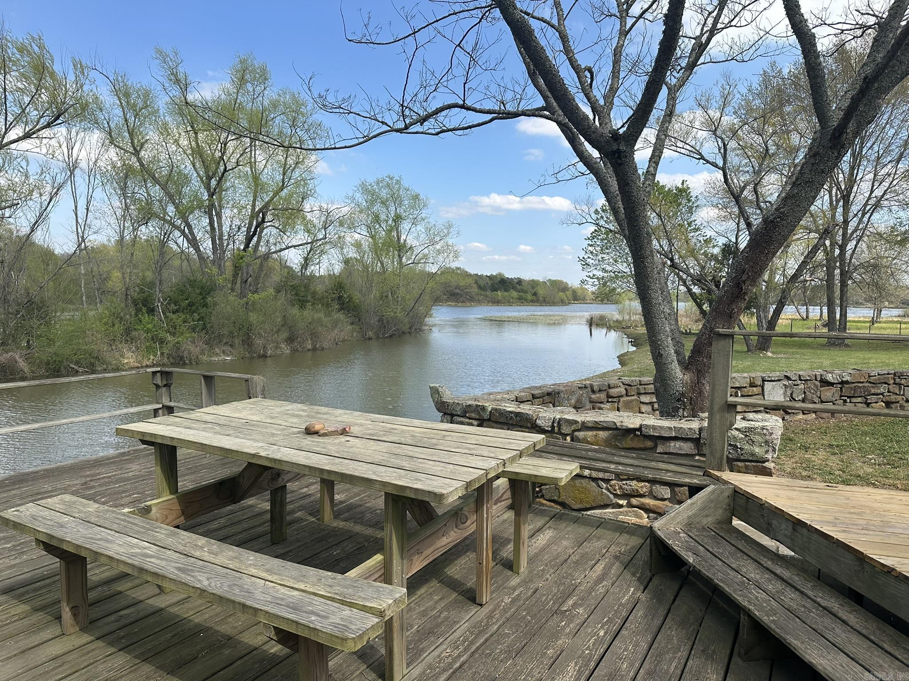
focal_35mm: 24
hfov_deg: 71.6
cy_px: 340
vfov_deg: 56.8
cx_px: 454
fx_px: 630
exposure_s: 1/2469
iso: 80
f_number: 1.78
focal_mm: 6.86
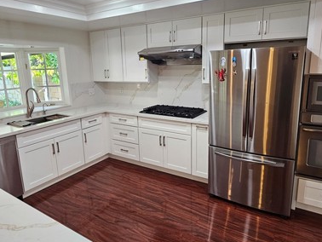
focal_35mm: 22
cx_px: 164
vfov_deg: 61.0
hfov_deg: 76.3
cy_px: 107
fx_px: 205
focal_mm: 2.2
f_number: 2.2
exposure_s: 1/60
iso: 160
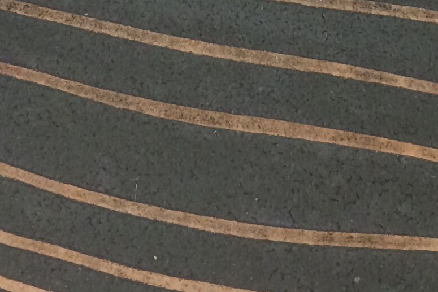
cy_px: -334
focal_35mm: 127
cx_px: 352
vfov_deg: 9.9
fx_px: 1545
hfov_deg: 16.0
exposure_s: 1/33
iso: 200
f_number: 2.2
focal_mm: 4.15
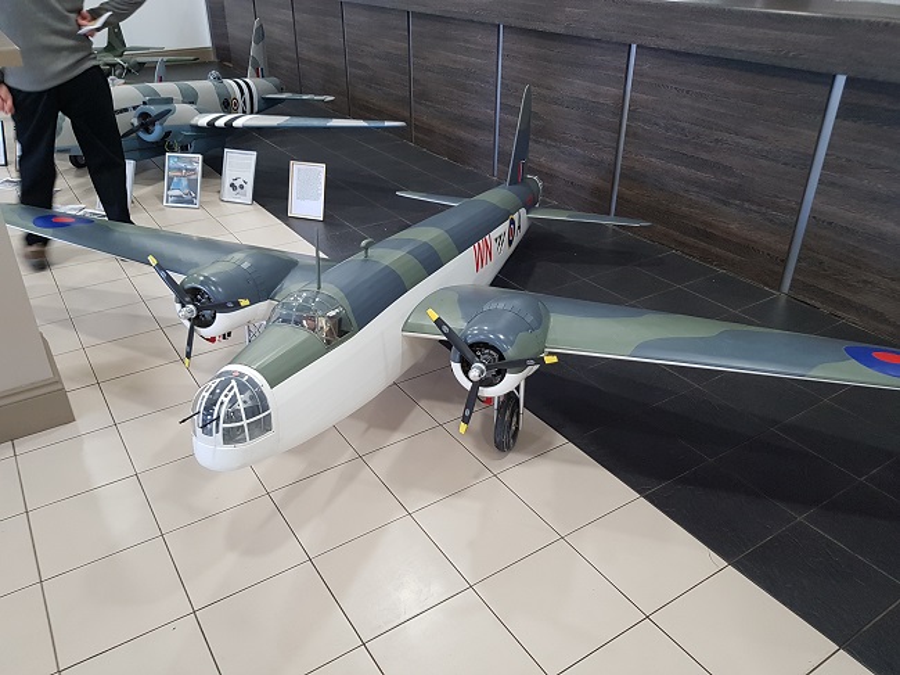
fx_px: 676
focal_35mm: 26
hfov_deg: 67.3
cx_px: 450
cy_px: 338
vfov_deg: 53.0
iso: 160
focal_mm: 4.2
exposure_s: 1/33
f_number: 1.7
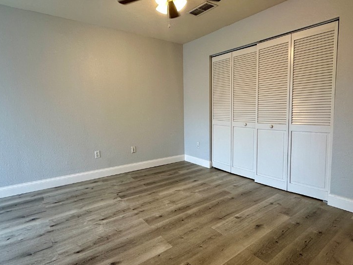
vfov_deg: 65.9
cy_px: 126
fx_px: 204
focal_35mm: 20
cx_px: 171
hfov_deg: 81.7
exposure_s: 1/120
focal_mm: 2.22
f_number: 2.2
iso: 200
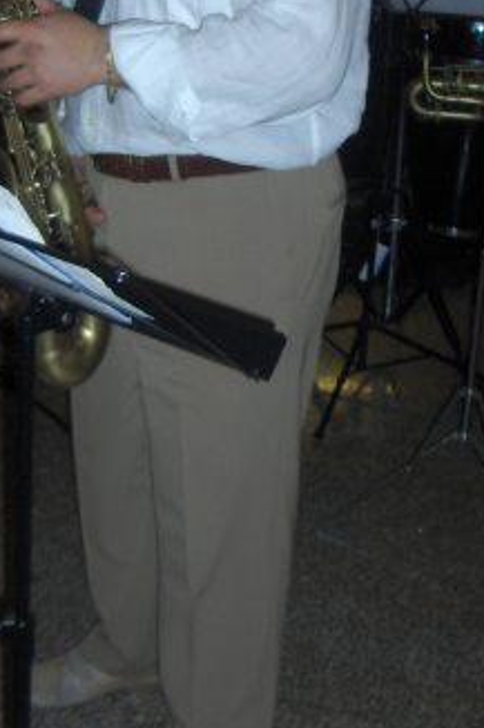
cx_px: 174
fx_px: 1352
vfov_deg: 29.3
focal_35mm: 67
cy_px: 127
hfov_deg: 20.2
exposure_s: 1/60
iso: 100
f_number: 2.6
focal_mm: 5.8
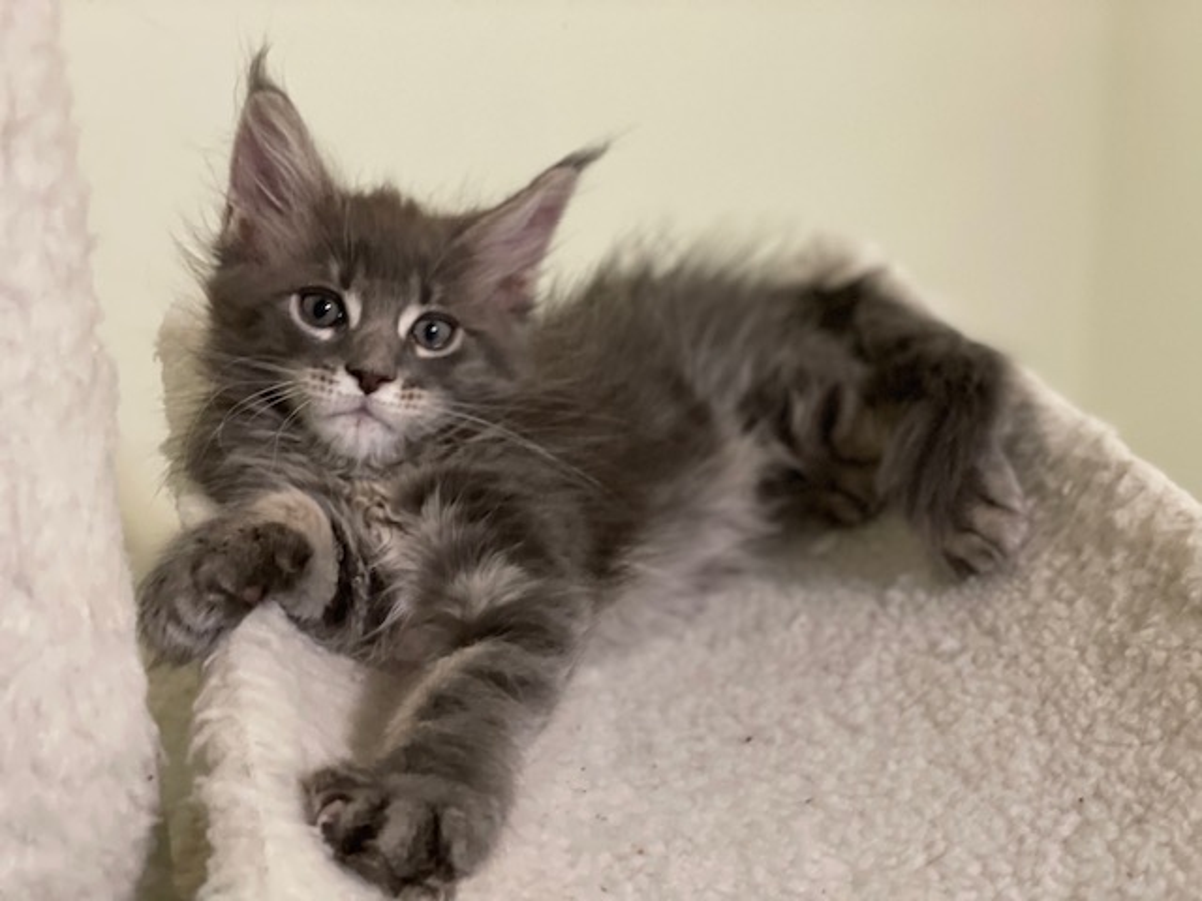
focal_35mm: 52
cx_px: 601
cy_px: 450
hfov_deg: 36.8
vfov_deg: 28.0
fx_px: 1806
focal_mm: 6
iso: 400
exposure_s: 1/24
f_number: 2
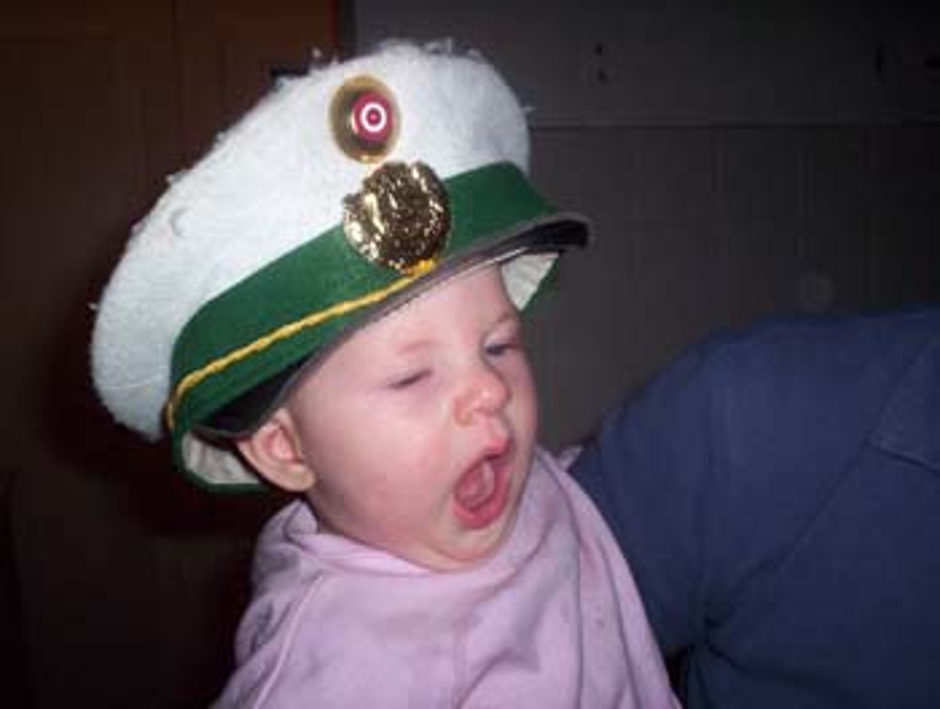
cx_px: 470
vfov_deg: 37.8
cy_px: 354
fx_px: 1034
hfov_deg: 48.9
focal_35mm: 38
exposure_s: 1/60
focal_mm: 4.99
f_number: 4.5
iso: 140
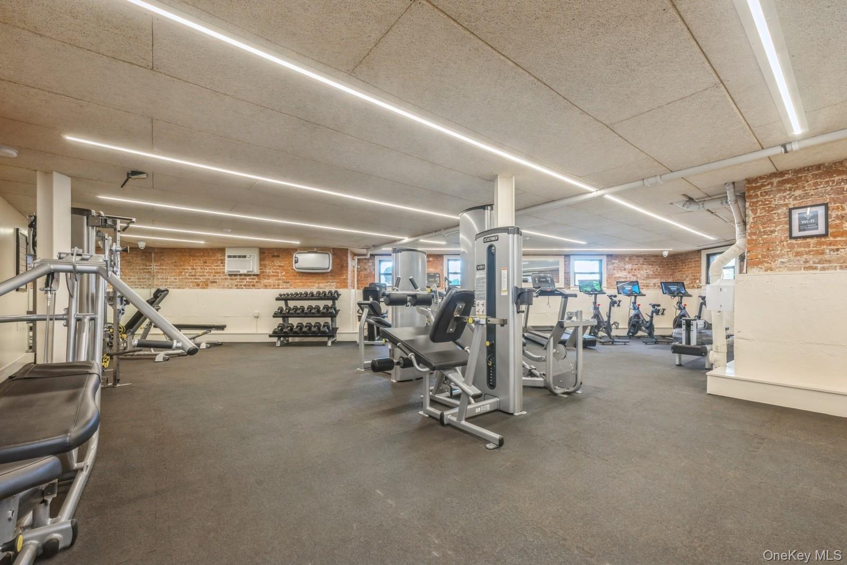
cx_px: 424
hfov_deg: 102.3
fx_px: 341
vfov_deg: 79.2
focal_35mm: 14
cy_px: 282
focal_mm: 14.5
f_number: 11
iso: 400
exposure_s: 1/2.5
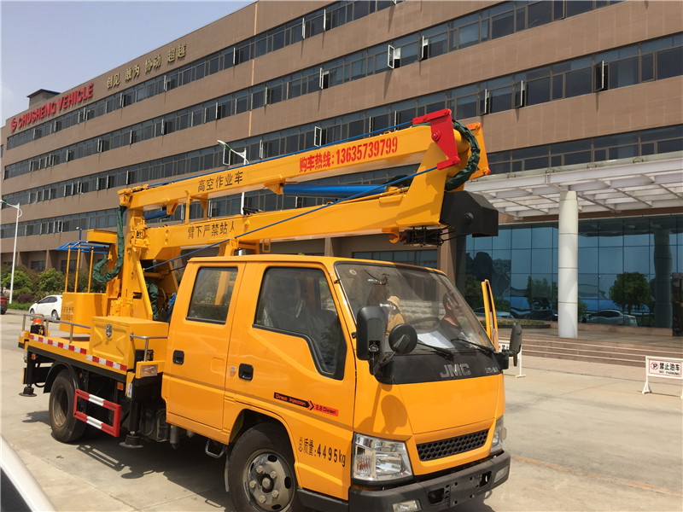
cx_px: 342
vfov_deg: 48.2
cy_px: 256
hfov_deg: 61.7
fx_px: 572
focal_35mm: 29
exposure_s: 1/1980
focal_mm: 4.15
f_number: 2.2
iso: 32
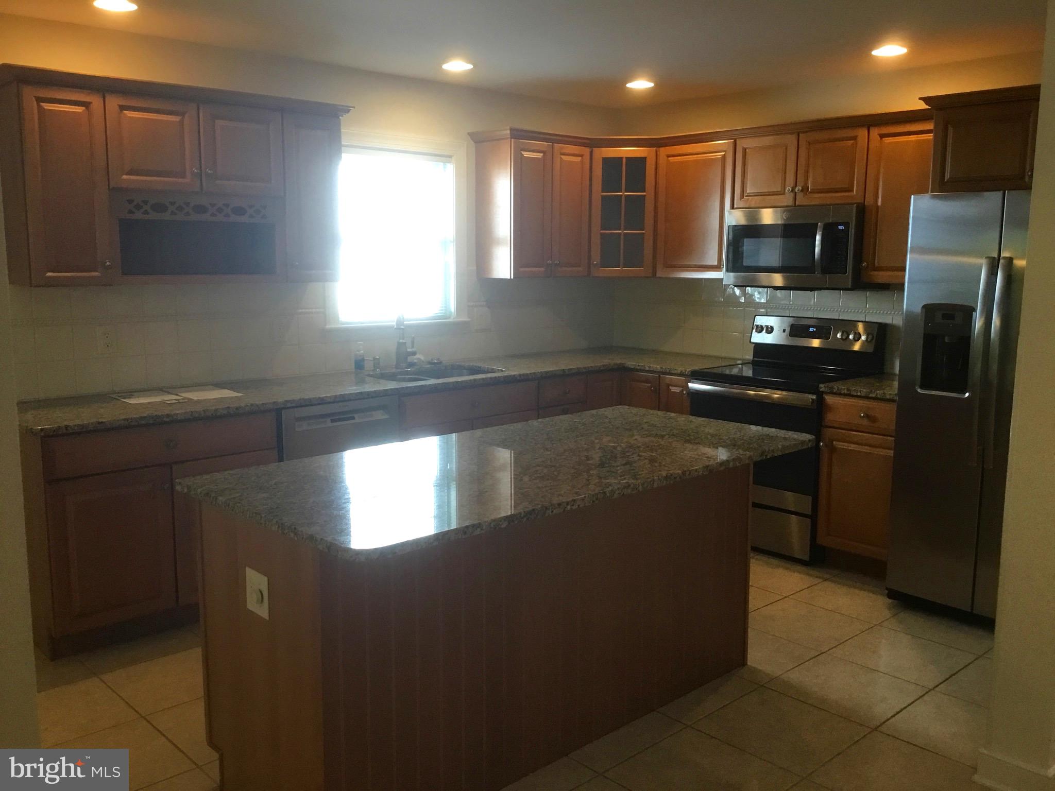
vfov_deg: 45.4
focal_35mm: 31
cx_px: 528
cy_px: 396
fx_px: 945
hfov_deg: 58.4
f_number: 2.4
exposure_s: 1/30
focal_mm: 3.3
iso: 40
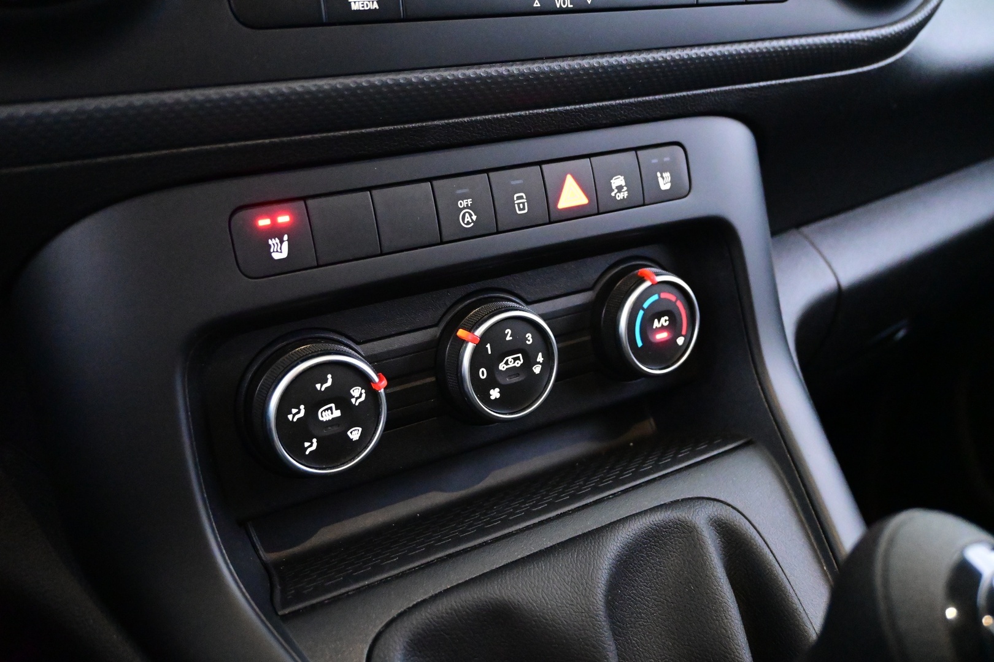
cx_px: 497
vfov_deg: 40.8
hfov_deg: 58.3
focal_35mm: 32
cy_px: 331
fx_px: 890
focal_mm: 21.5
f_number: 4
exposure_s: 1/30
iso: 10000
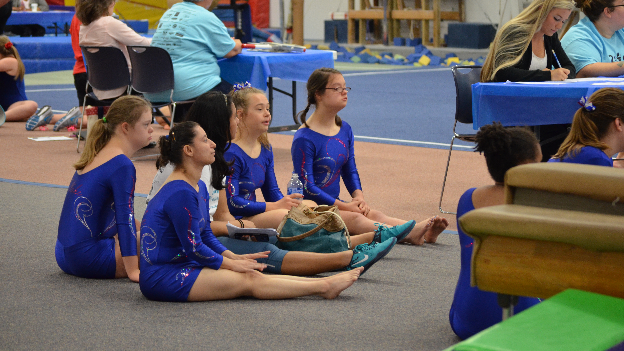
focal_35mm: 119
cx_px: 313
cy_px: 153
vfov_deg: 10.2
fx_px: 1961
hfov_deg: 18.1
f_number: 4.2
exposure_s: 1/80
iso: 1600
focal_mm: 75
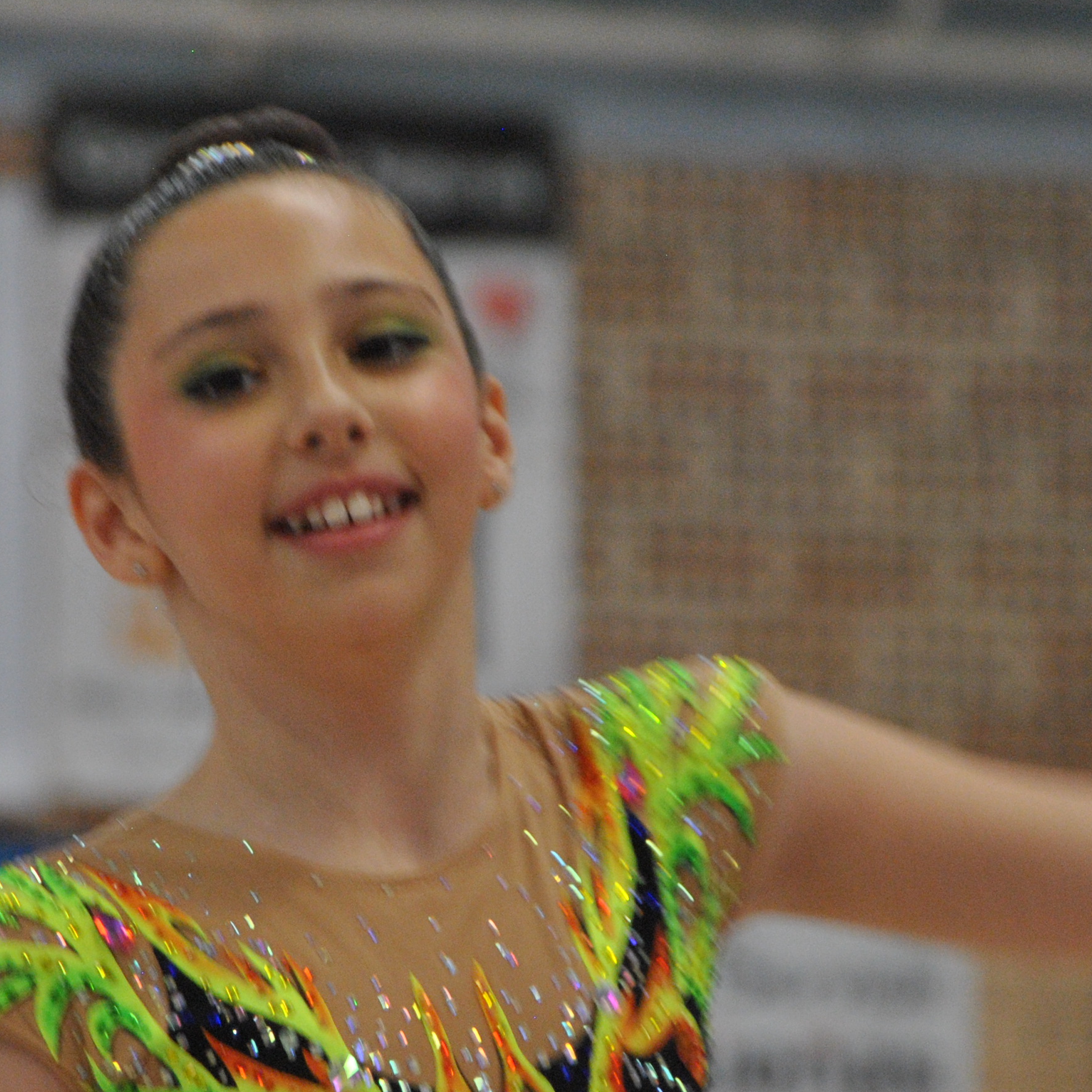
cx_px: 420
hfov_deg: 3.1
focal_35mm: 560
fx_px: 19987
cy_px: 731
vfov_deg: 3.1
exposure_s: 1/125
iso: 800
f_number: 6.3
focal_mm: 200
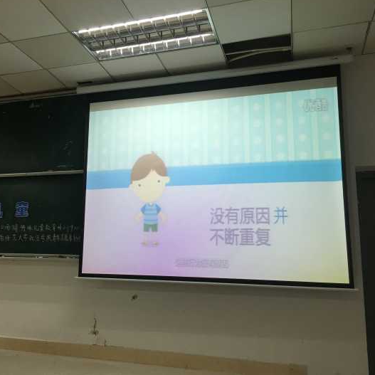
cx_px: 134
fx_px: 429
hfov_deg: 46.7
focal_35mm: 35
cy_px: 184
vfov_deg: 47.2
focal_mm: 4.15
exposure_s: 1/33
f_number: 2.2
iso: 32
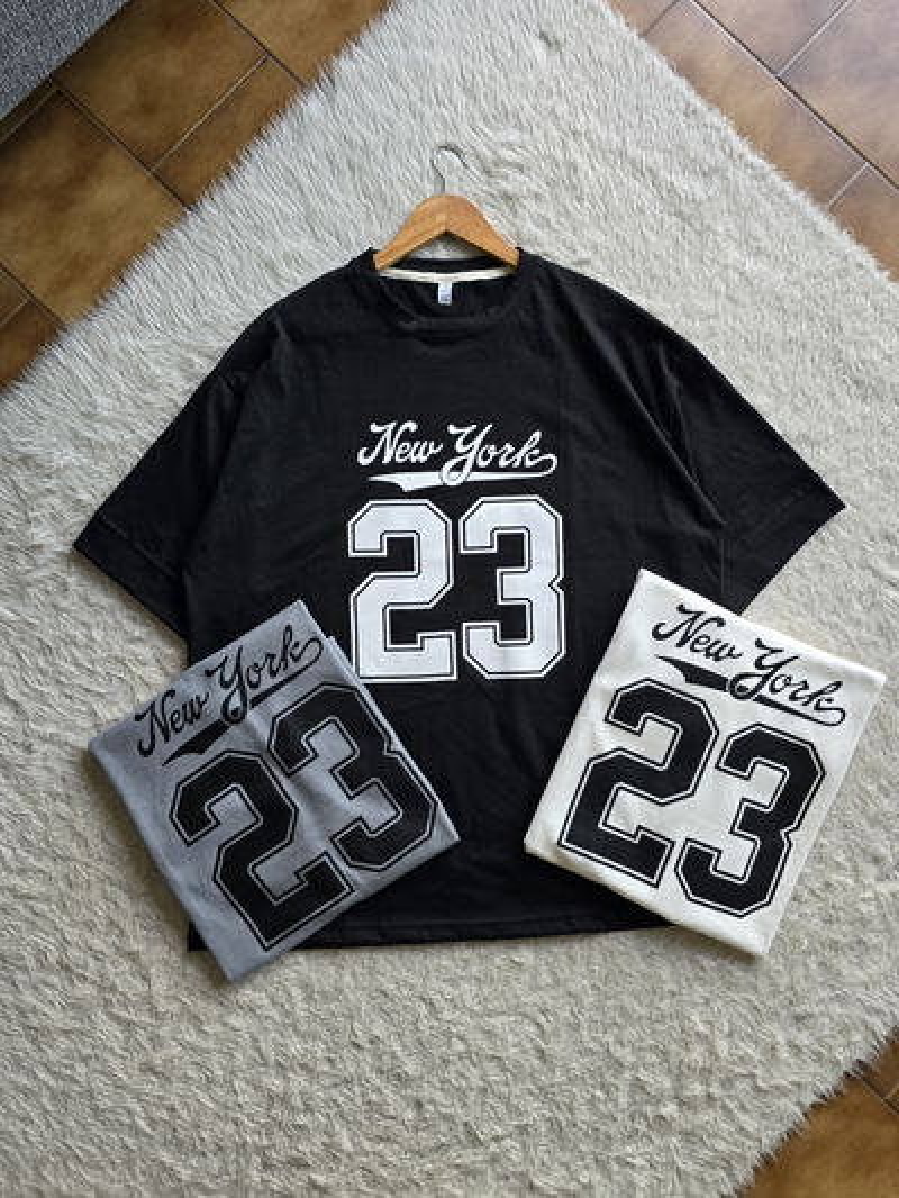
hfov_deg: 58.9
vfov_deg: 73.9
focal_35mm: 23
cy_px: 599
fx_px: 796
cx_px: 450
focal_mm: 6.3
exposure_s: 1/182
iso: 160
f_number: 1.7
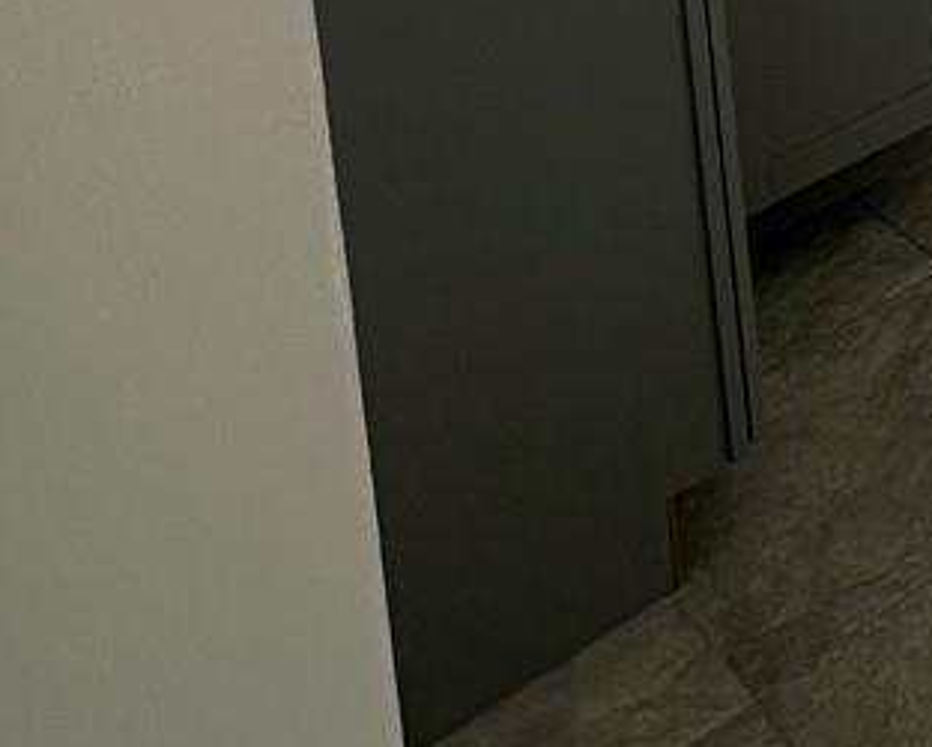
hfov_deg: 20.6
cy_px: -798
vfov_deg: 16.2
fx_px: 1932
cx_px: 1598
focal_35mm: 70
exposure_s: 1/99
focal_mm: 2.22
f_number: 2.2
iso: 50
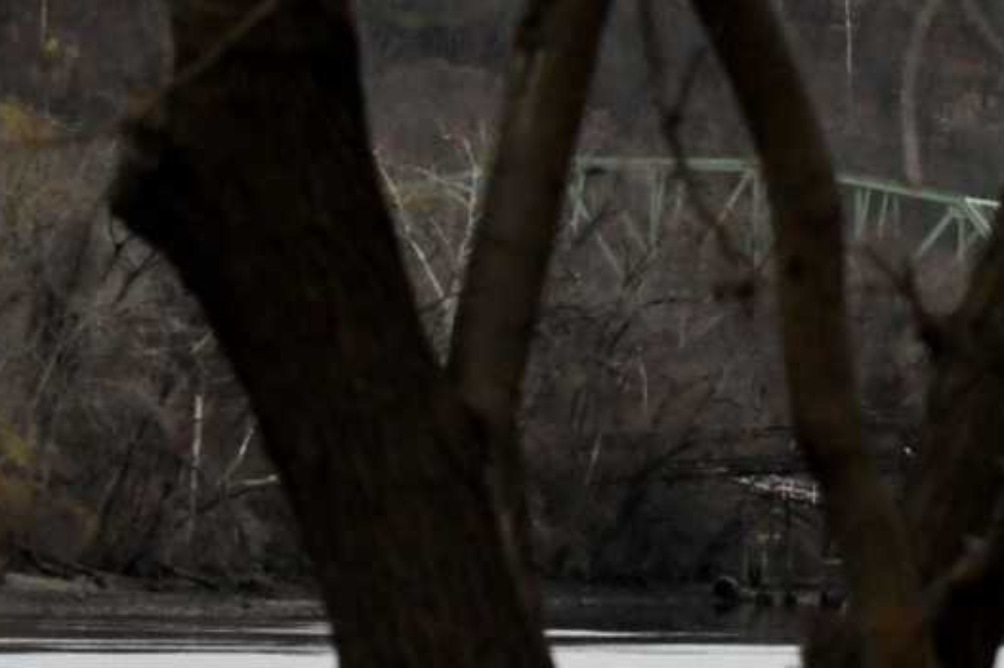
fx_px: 11399
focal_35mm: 409
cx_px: 1808
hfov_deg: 5.0
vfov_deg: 3.4
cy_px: 566
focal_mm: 70
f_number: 4
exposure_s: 1/8000
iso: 3600
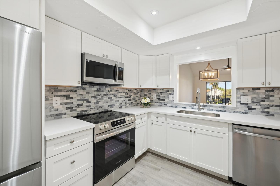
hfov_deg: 104.3
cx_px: 140
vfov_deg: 81.1
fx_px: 109
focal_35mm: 14
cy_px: 93
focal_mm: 14
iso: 400
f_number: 8
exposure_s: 1/25
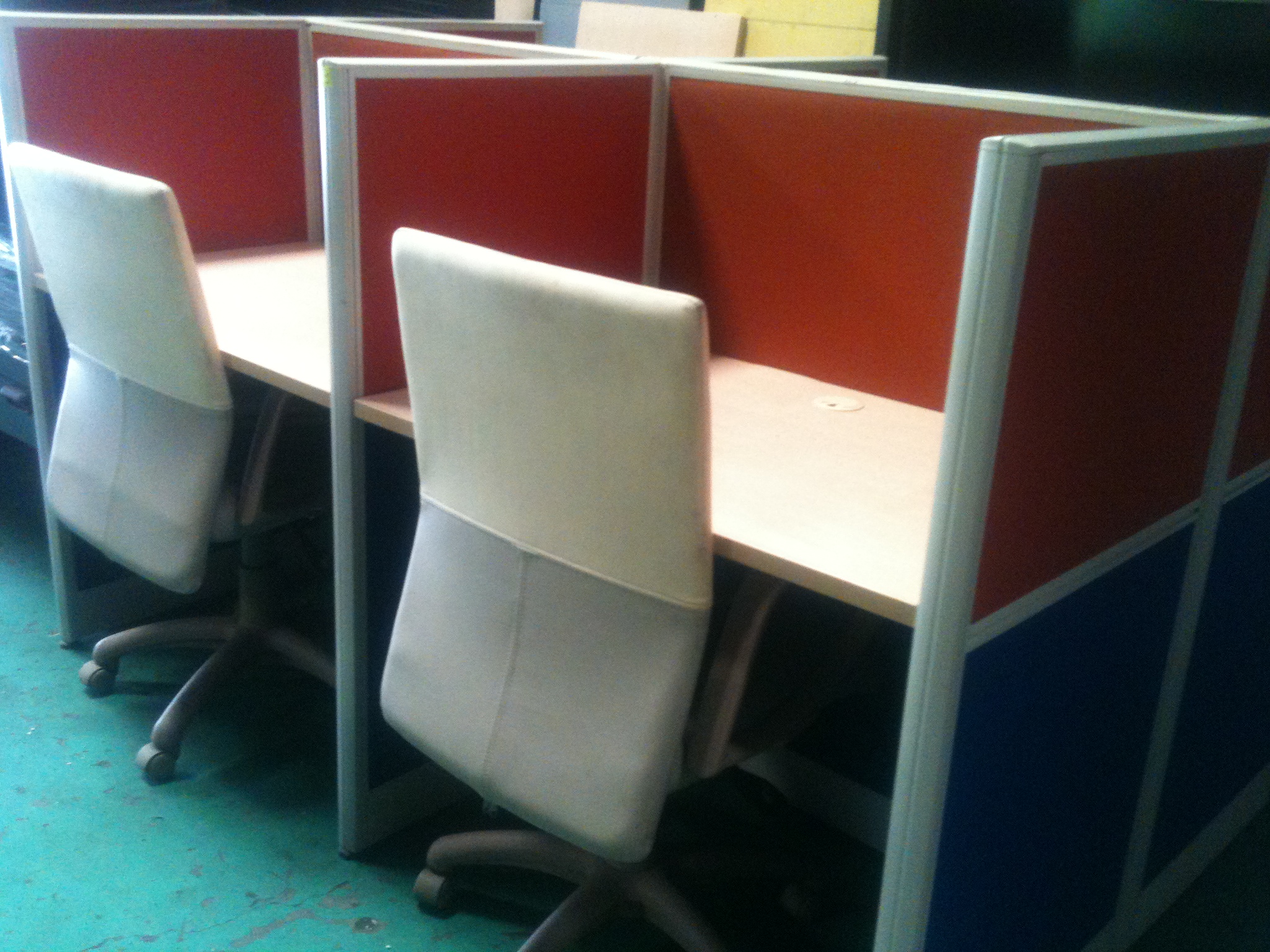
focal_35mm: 35
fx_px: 1284
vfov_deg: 40.7
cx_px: 635
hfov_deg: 52.6
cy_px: 476
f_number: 2.8
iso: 250
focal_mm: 3.85
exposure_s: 1/15
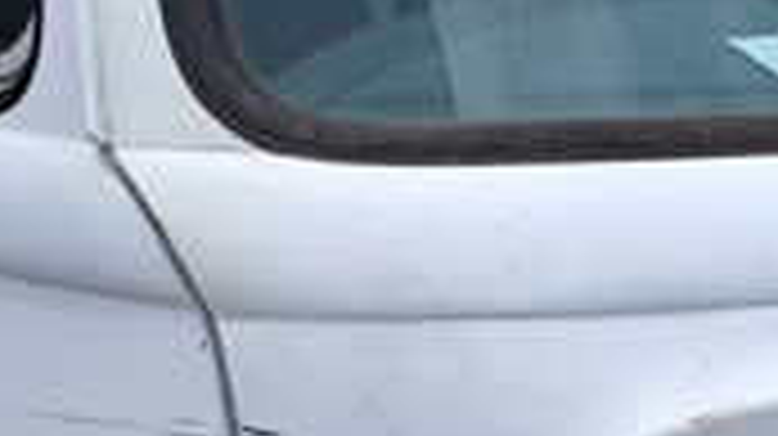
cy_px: 436
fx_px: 2700
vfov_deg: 9.2
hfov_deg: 16.4
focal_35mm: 131
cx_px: 315
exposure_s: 1/461
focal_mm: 3.98
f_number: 1.8
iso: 20
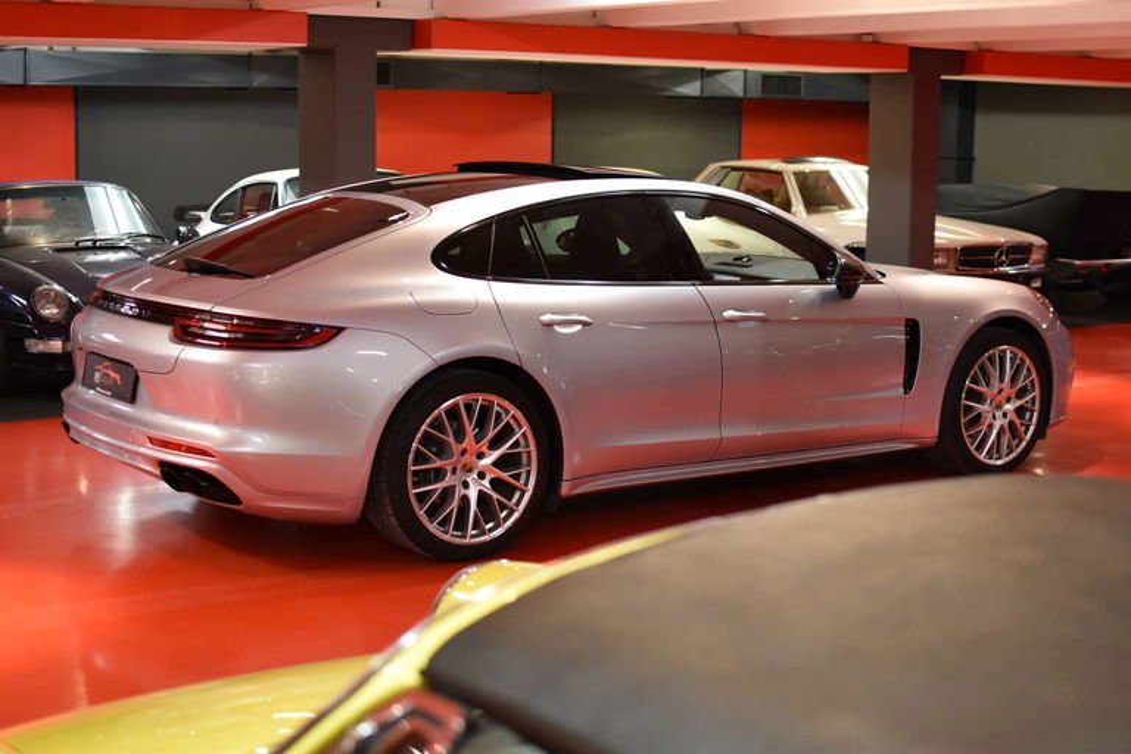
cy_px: 377
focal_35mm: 52
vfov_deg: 25.8
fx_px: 1649
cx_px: 566
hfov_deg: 37.9
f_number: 2.8
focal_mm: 35
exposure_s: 1/60
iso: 800
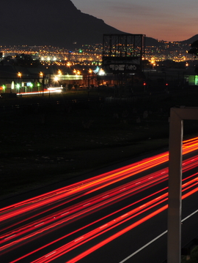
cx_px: -43
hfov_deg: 9.2
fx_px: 1220
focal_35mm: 160
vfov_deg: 12.3
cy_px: 120
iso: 200
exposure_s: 15
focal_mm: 50
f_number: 18
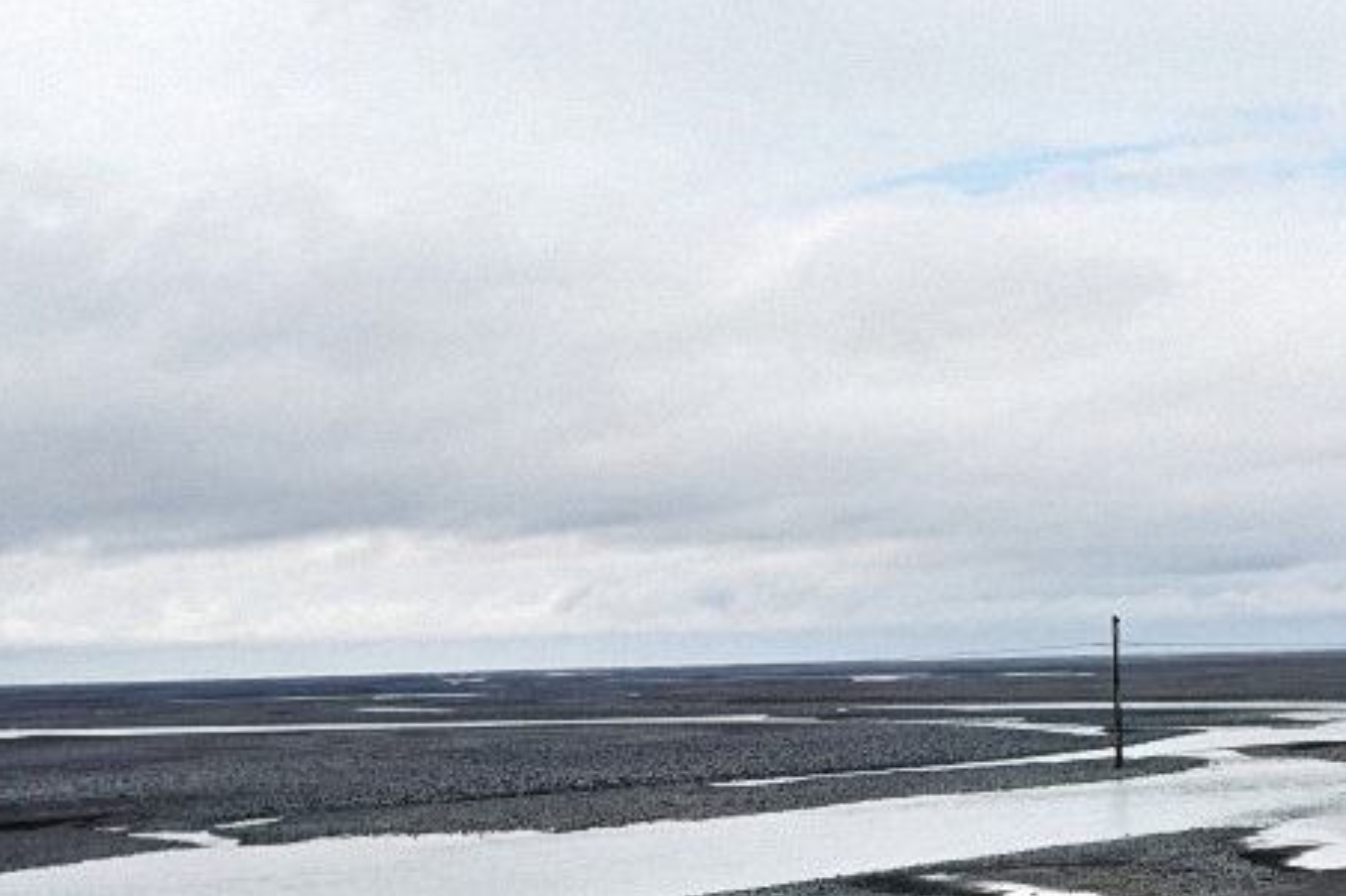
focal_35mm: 86
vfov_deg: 15.8
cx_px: 1027
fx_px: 3214
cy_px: 691
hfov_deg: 23.4
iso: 100
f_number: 11
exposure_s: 1/125
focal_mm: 24
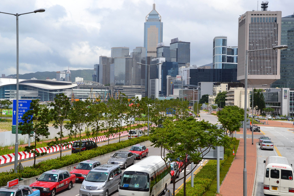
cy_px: 98
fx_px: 465
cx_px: 147
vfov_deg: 23.8
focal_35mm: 57
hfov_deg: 35.1
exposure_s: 1/500
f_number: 11
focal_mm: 38
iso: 400
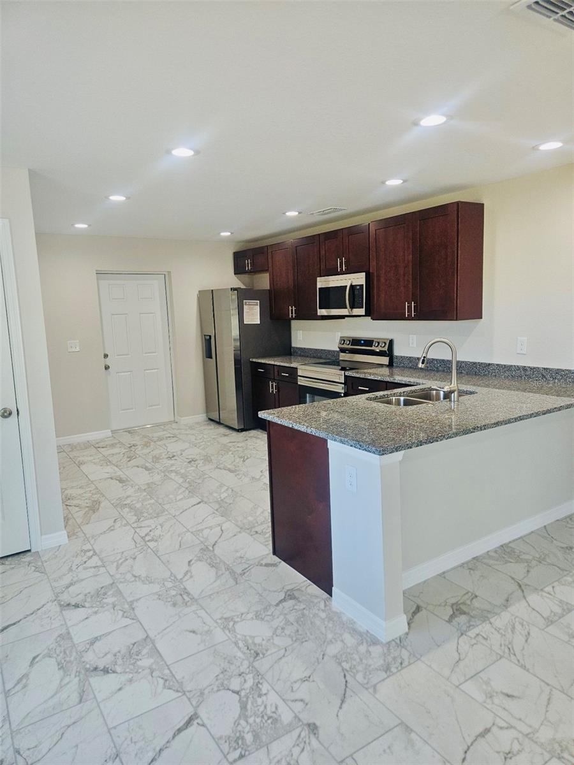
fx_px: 509
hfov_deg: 58.9
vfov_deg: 73.9
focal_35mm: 23
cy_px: 382
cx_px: 287
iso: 89
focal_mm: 5.4
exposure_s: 1/60.2
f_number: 1.8
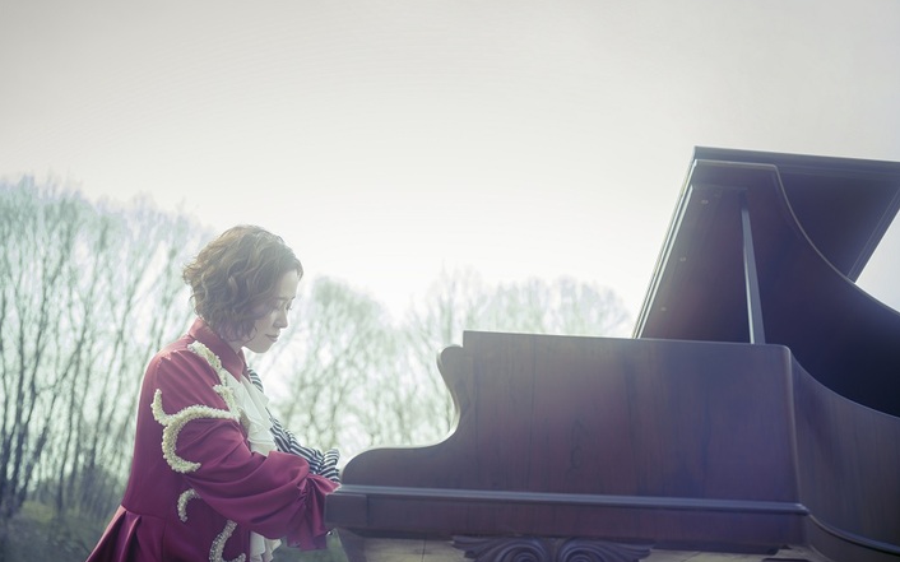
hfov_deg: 47.2
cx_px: 451
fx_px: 1030
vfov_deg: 30.5
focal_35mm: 42
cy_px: 277
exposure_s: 1/500
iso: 200
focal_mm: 41
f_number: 3.2
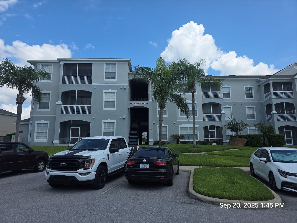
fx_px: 197
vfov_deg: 58.9
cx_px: 148
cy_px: 112
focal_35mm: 23
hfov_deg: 73.9
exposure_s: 1/942
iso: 12
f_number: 1.7
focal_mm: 6.3
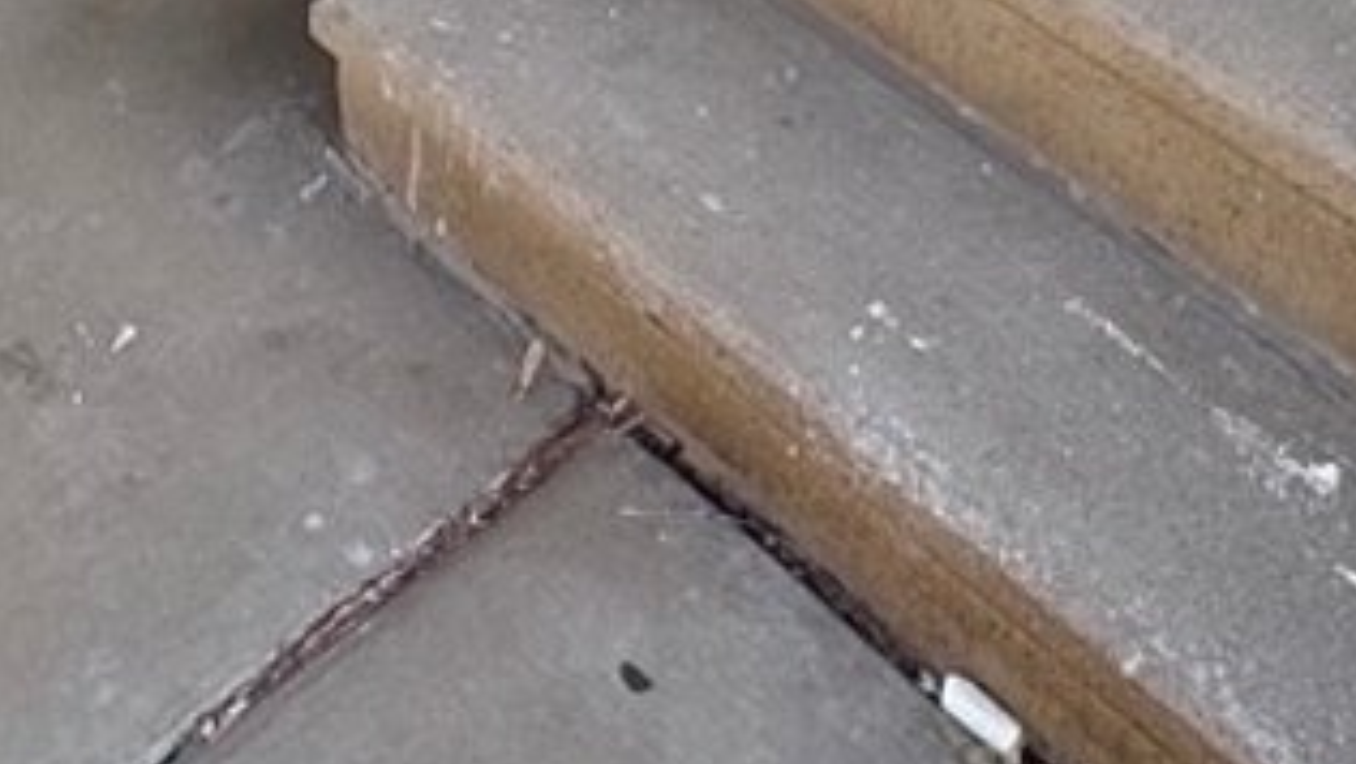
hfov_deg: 28.3
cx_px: 251
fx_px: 2626
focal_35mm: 73
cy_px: -1350
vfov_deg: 11.6
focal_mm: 2.22
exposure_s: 1/99
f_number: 2.2
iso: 40
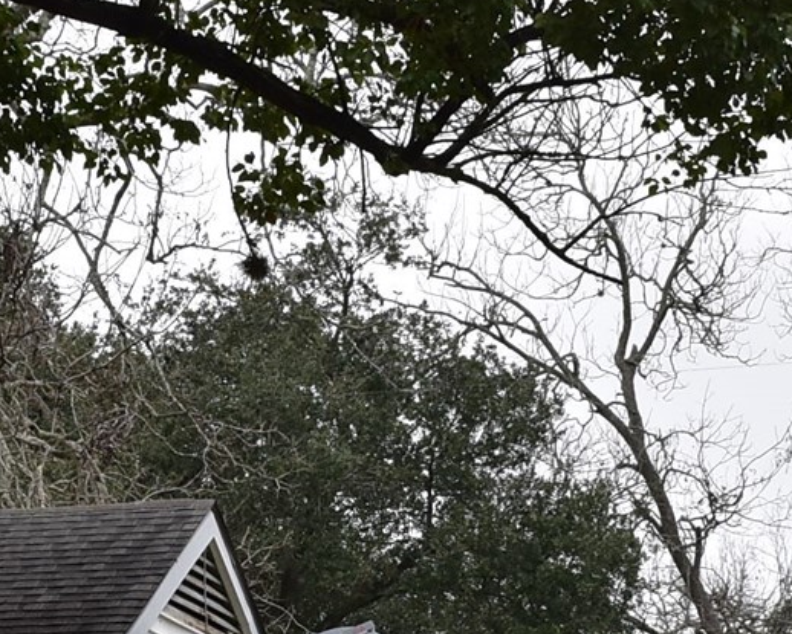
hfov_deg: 11.2
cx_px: 42
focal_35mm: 171
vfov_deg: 8.9
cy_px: 771
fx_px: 4010
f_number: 10
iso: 400
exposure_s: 1/200
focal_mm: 29
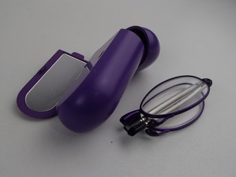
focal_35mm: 37
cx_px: 118
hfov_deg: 50.2
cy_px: 88
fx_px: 252
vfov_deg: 38.6
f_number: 4.7
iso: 125
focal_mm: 6.64
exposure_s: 1/160
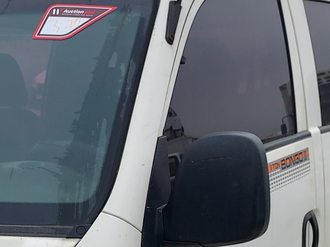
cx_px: 15
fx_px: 830
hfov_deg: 21.8
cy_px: 319
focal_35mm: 87
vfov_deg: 16.1
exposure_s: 1/541
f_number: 1.8
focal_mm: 4.6
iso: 40
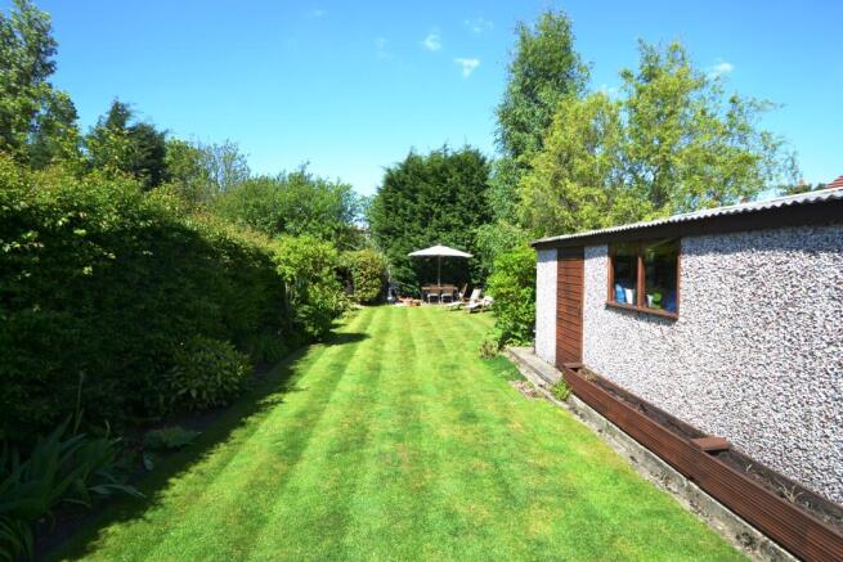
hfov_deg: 95.0
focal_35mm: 16
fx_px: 386
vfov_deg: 72.1
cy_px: 281
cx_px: 422
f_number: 6.3
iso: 100
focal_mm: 11
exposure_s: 1/160
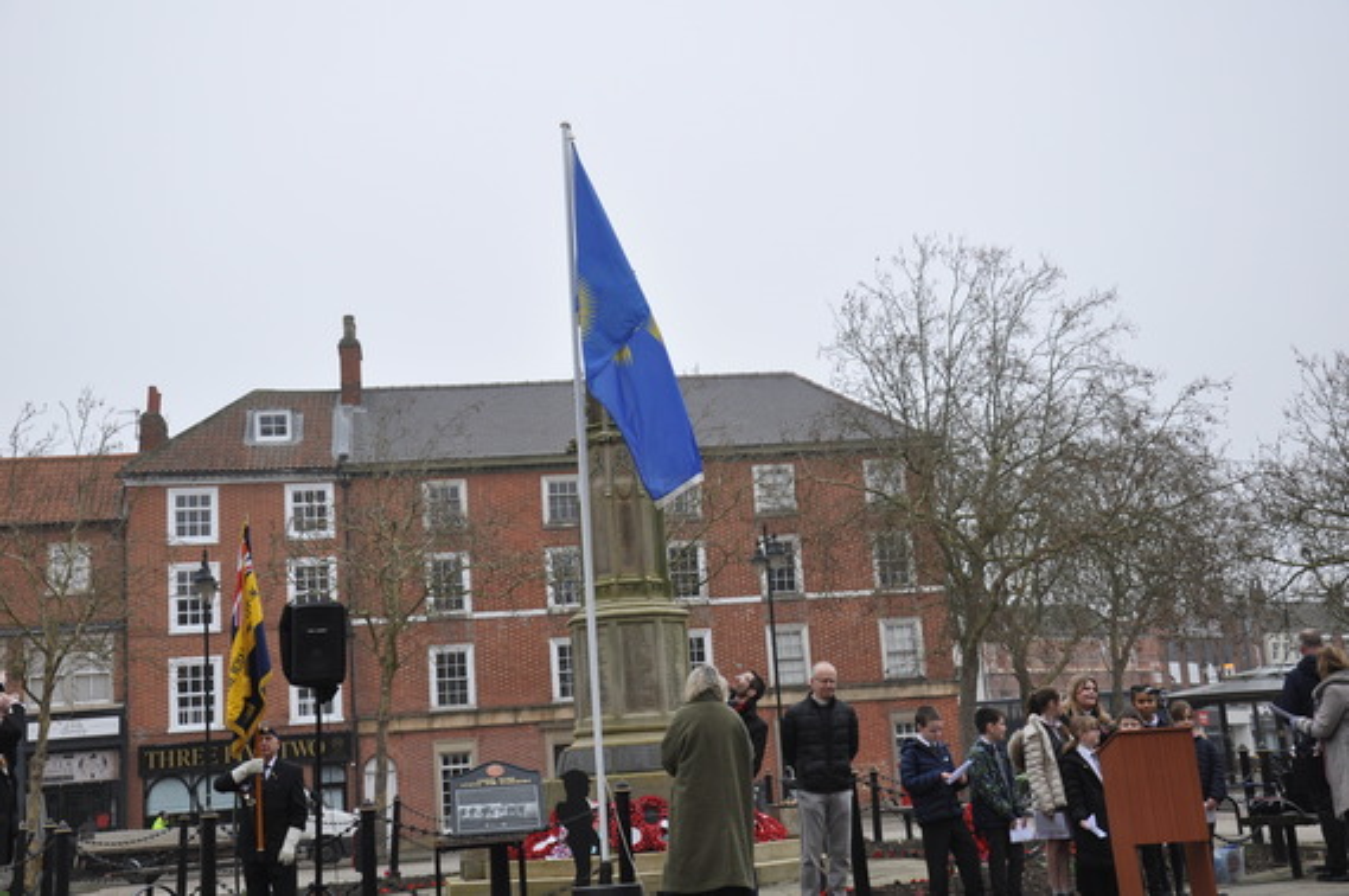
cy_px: 448
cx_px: 674
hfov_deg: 41.2
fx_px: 1797
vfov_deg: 28.0
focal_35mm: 48
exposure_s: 1/160
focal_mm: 32
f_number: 6.3
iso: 200
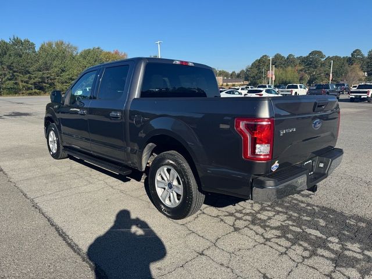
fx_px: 258
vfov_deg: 56.8
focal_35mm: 24
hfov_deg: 71.6
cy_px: 140
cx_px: 186
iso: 80
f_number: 1.78
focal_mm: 6.76
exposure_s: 1/3247
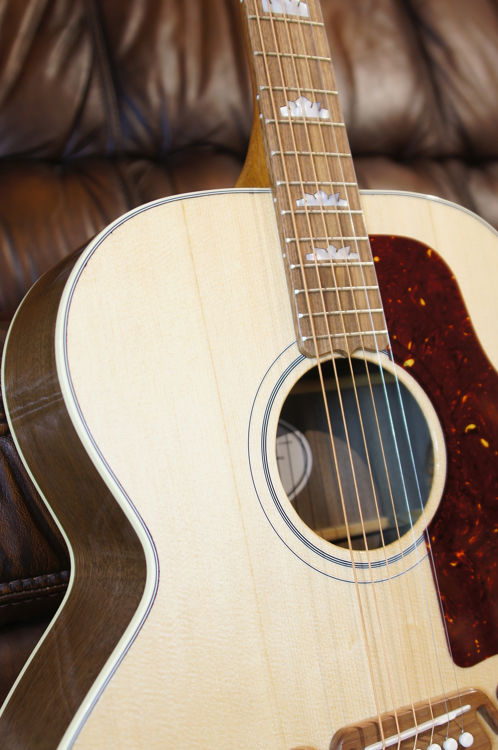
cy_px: 375
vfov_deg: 43.6
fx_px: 936
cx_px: 249
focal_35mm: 45
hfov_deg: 29.8
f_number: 4.5
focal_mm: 30
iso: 100
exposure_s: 1/10
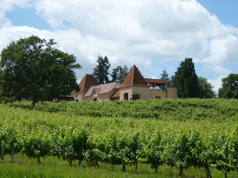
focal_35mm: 105
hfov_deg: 18.7
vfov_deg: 14.1
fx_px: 722
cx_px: 119
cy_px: 89
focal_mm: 18.7
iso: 80
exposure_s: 1/1000
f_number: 3.6
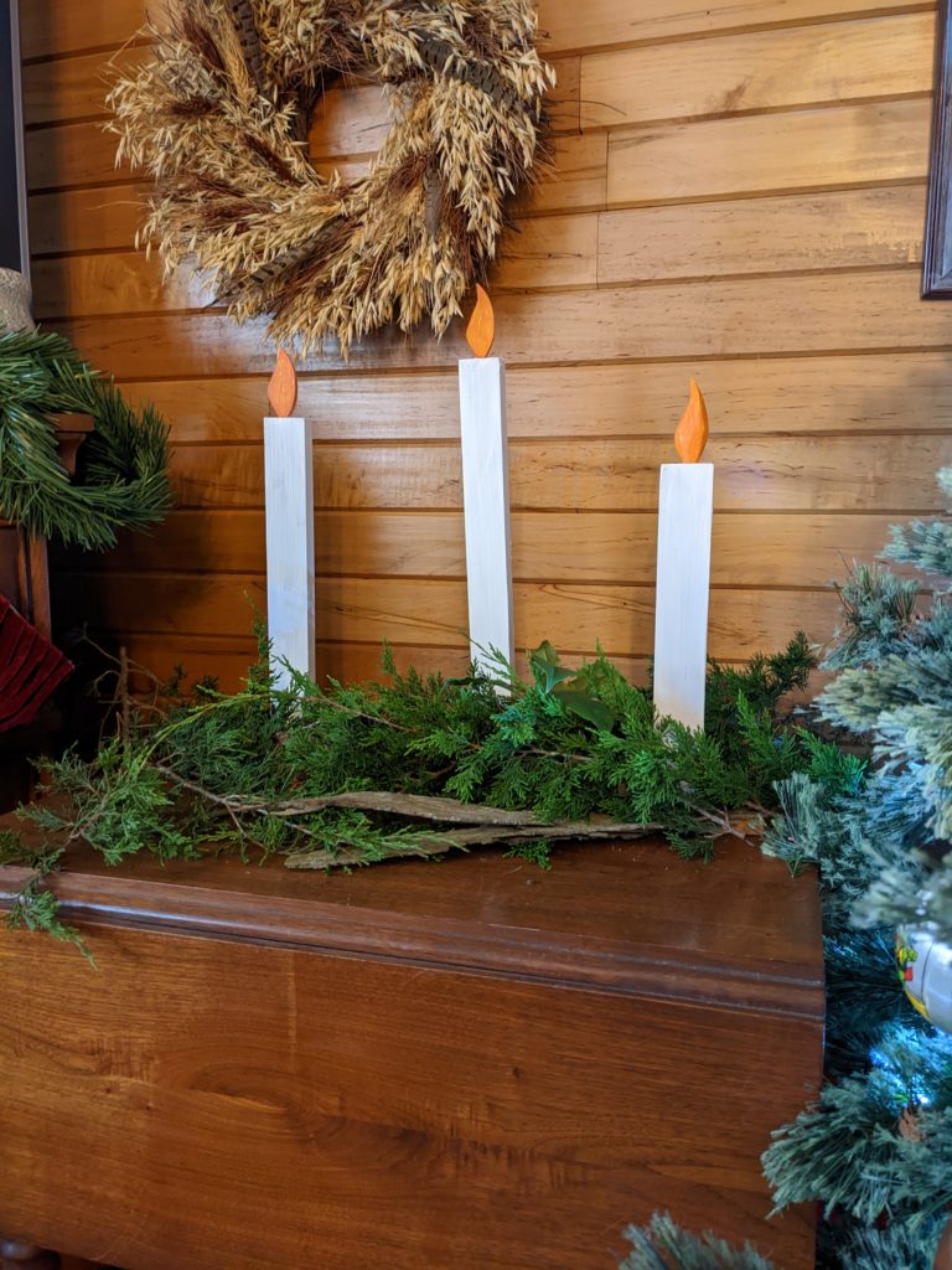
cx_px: 476
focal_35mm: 27
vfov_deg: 65.3
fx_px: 990
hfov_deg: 51.4
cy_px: 635
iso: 152
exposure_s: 1/24
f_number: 1.73
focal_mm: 4.38
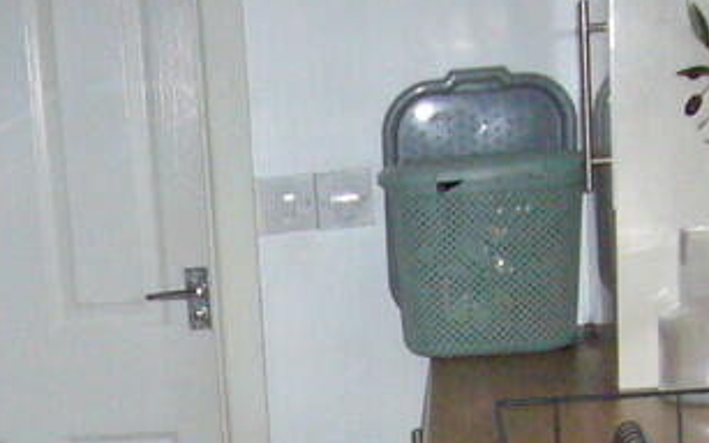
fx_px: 1913
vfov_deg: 12.1
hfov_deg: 20.6
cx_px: 85
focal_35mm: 99
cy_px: 801
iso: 400
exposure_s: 1/30
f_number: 2.8
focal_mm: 4.6
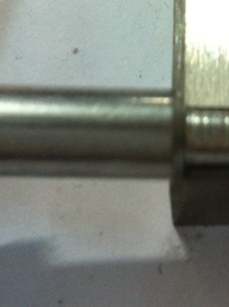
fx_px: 805
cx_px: 197
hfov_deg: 16.0
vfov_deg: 21.0
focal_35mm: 91
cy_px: 16
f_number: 2.8
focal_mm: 3.85
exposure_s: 1/15
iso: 160
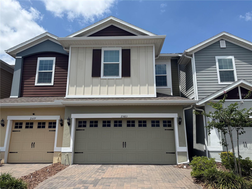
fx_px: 175
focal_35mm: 24
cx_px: 126
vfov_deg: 56.8
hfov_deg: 71.6
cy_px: 94
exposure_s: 1/6173
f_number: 1.78
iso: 80
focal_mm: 6.76
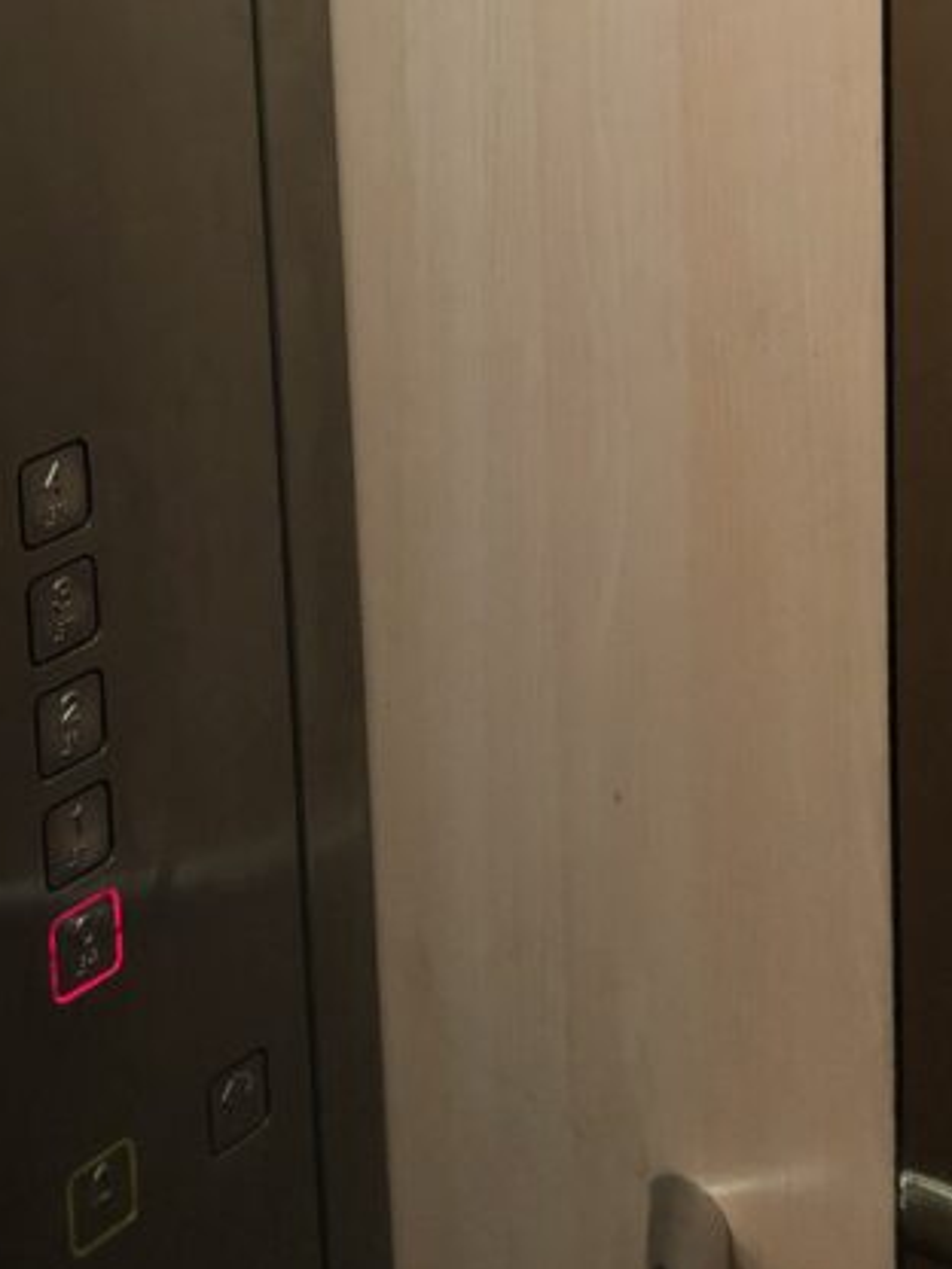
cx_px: -49
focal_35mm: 69
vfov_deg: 25.9
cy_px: -156
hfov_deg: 20.5
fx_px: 2530
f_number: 1.8
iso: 100
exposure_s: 1/17
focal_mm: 3.99
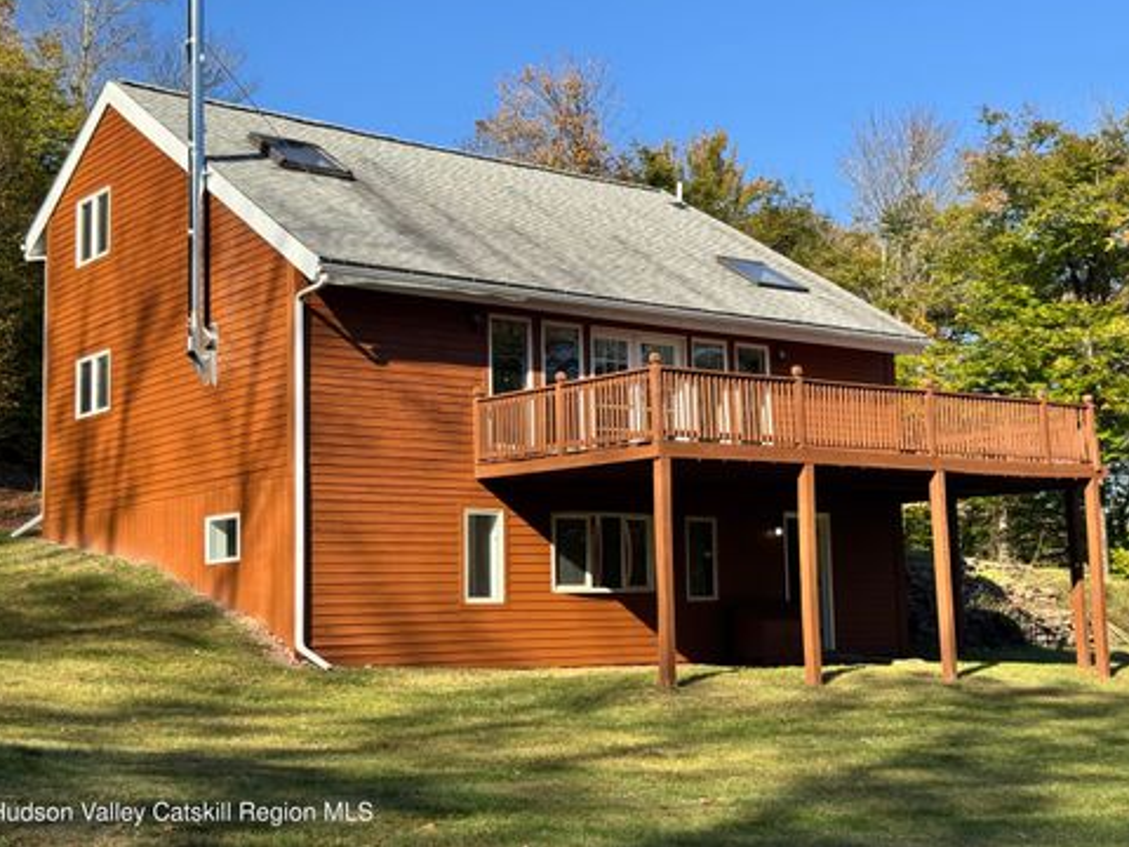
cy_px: 411
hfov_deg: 38.2
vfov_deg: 29.1
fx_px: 1631
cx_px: 574
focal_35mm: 50
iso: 64
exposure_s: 1/2513
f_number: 1.78
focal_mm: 6.76
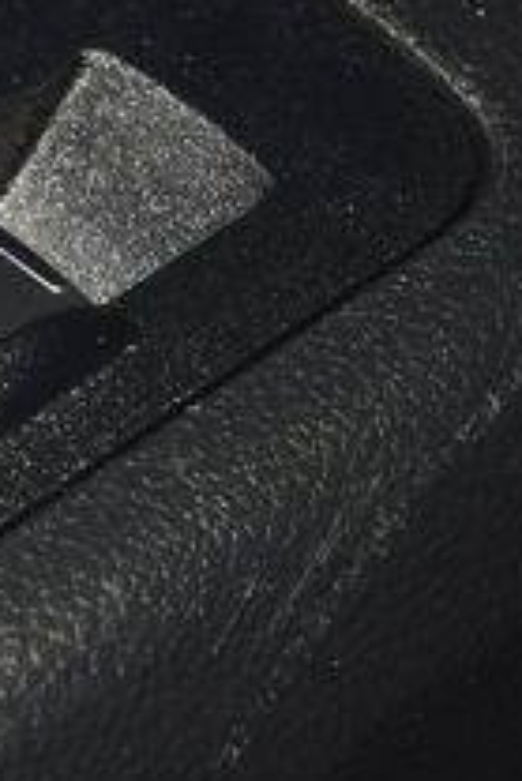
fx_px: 7013
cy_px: 283
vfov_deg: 6.4
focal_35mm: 323
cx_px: -83
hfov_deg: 4.3
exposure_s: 1/125
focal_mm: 70
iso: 100
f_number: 8
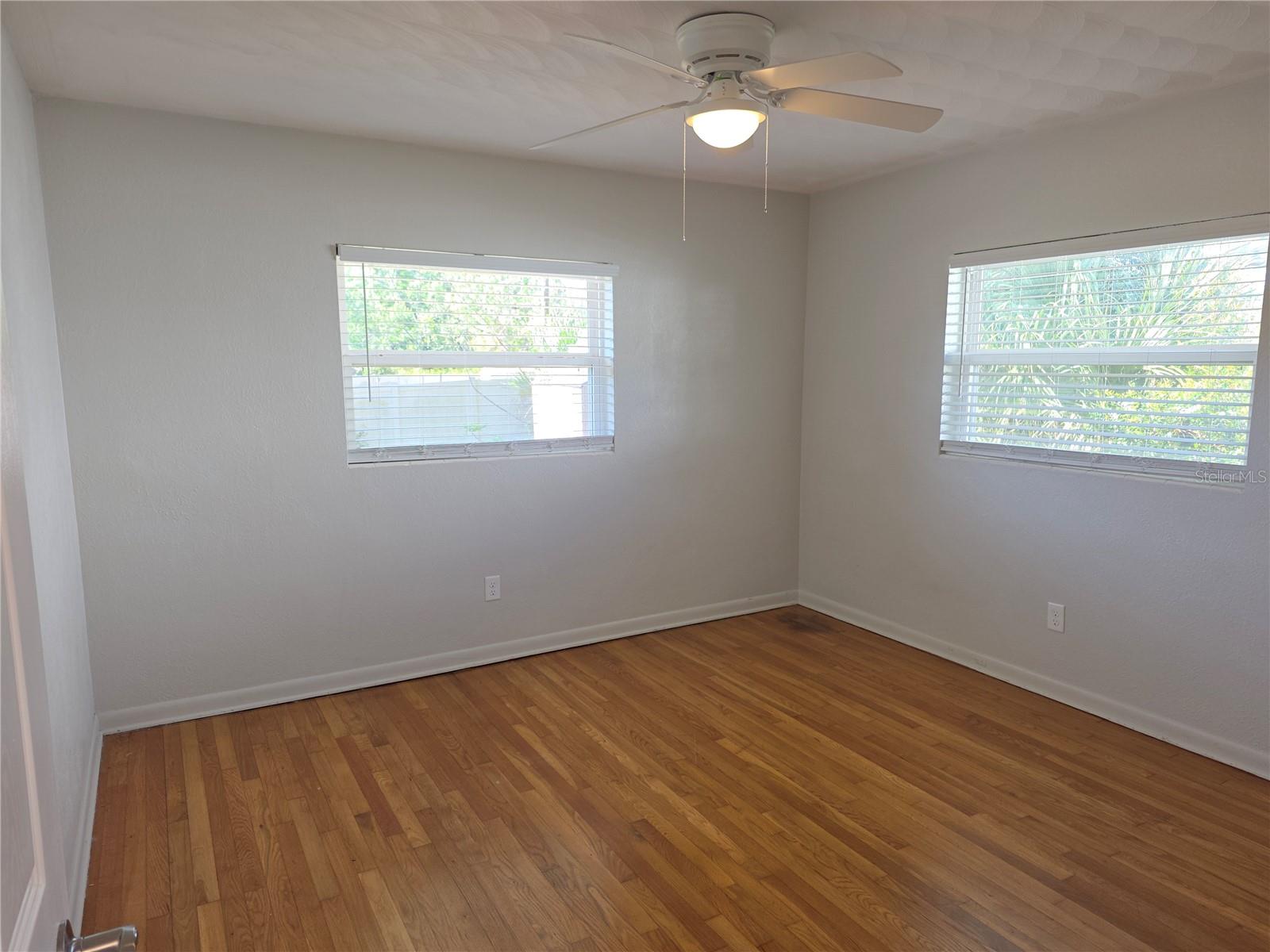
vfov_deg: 58.9
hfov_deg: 73.9
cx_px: 635
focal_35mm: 23
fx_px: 844
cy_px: 476
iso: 32
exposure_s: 1/60
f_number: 1.7
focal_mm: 6.25
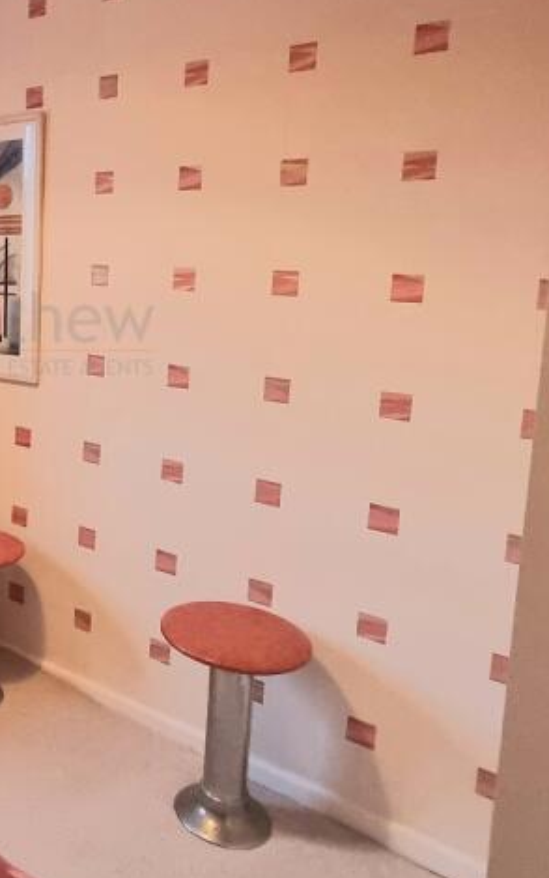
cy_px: 333
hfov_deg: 34.9
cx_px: -78
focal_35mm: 30
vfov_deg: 62.1
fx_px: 718
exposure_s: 1/50
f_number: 2.2
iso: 400
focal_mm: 2.2
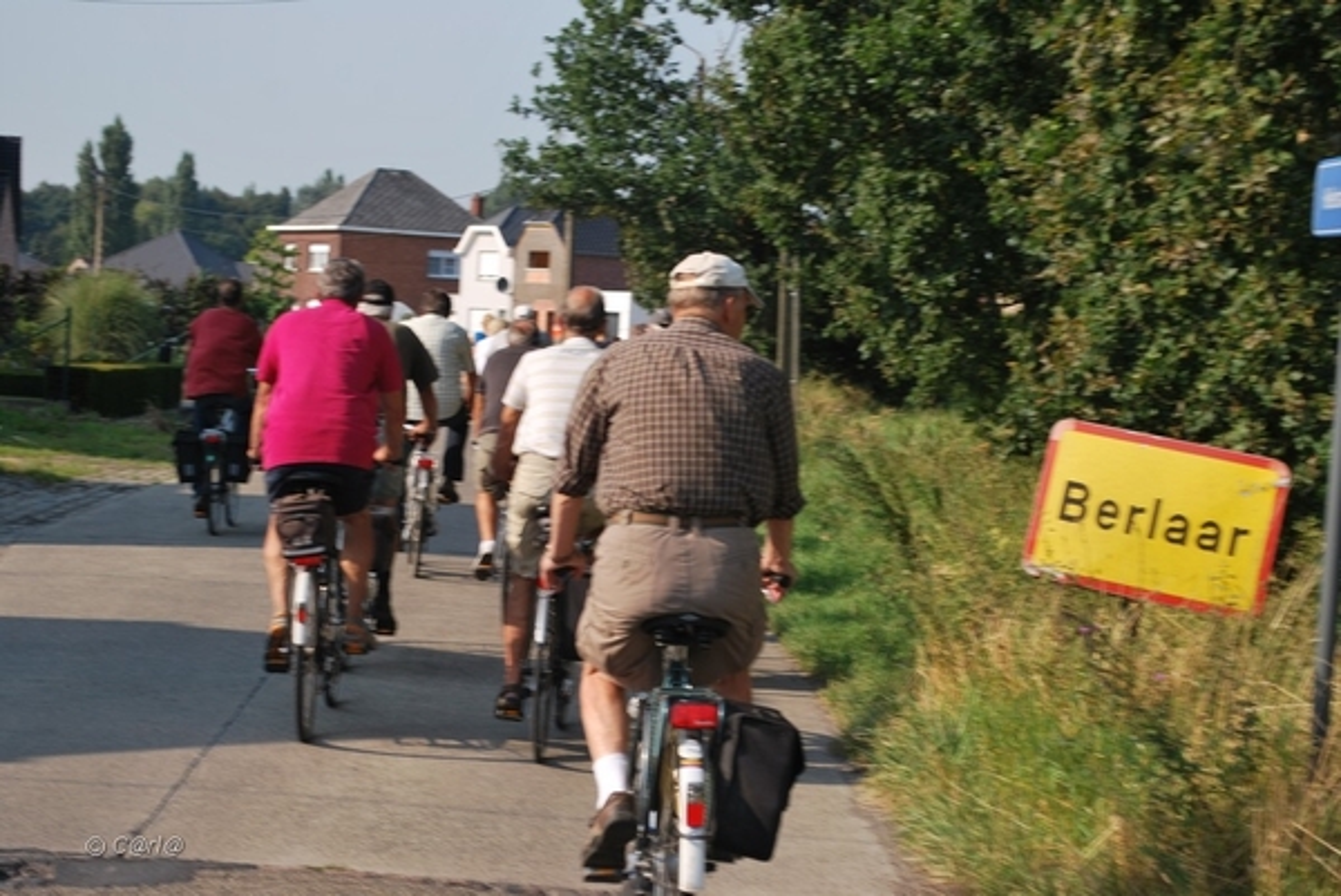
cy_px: 448
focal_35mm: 82
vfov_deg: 16.6
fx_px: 3075
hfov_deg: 24.6
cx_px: 670
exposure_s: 1/200
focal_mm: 55
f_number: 7.1
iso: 100
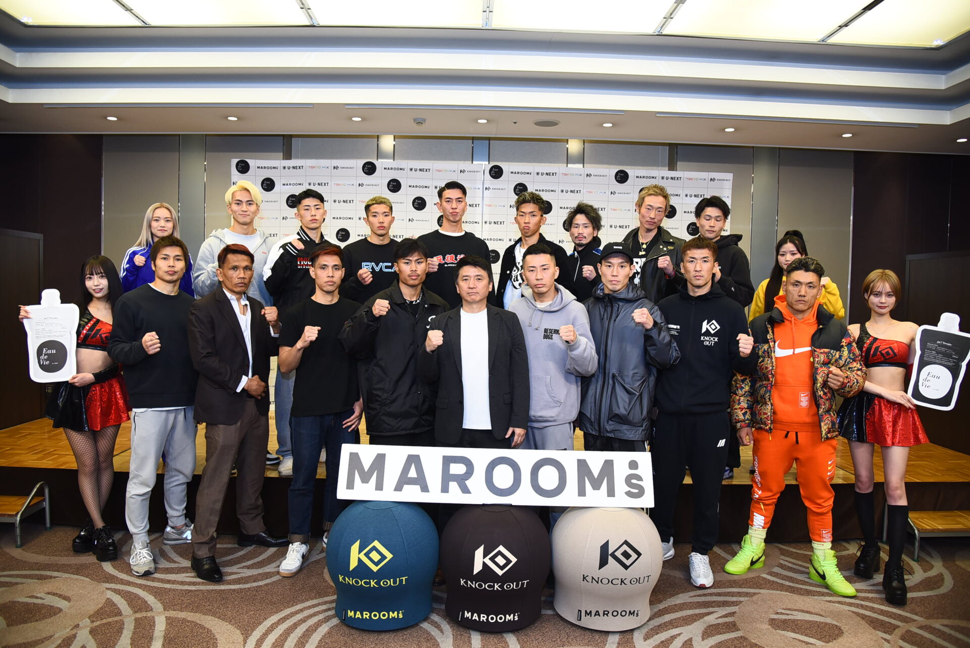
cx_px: 485
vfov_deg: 53.2
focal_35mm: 24
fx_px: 647
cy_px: 324
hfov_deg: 73.7
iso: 800
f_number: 4
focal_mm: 24
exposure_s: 1/200
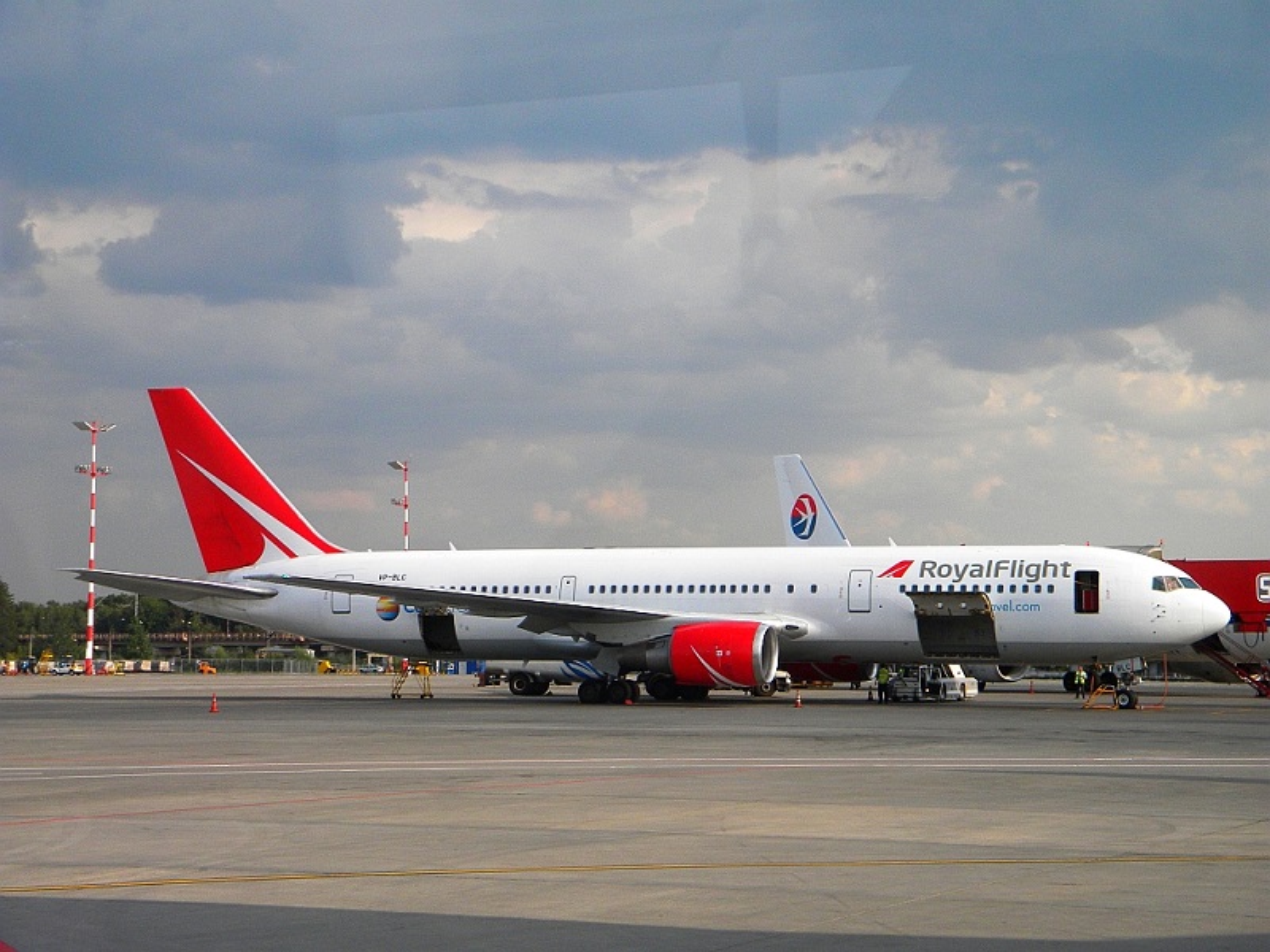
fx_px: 2458
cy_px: 476
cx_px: 635
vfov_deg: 21.9
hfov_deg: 29.0
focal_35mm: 67
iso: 177
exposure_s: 1/500
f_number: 4.3
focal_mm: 12.2
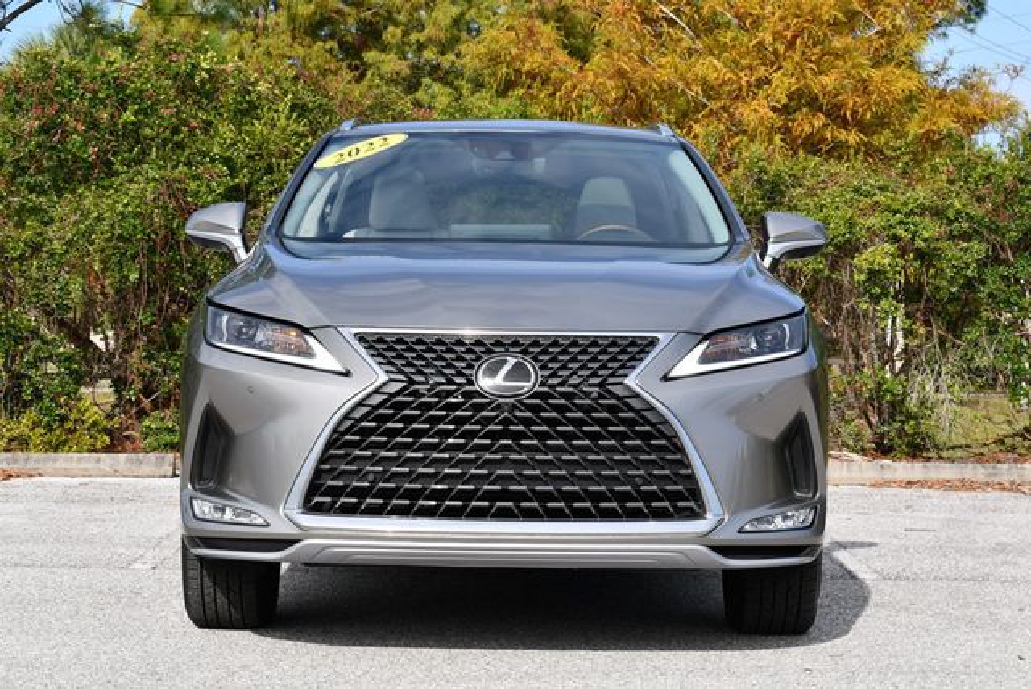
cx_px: 516
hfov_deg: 22.6
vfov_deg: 15.2
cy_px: 344
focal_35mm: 90
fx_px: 2580
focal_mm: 45
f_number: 8
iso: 100
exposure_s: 1/250
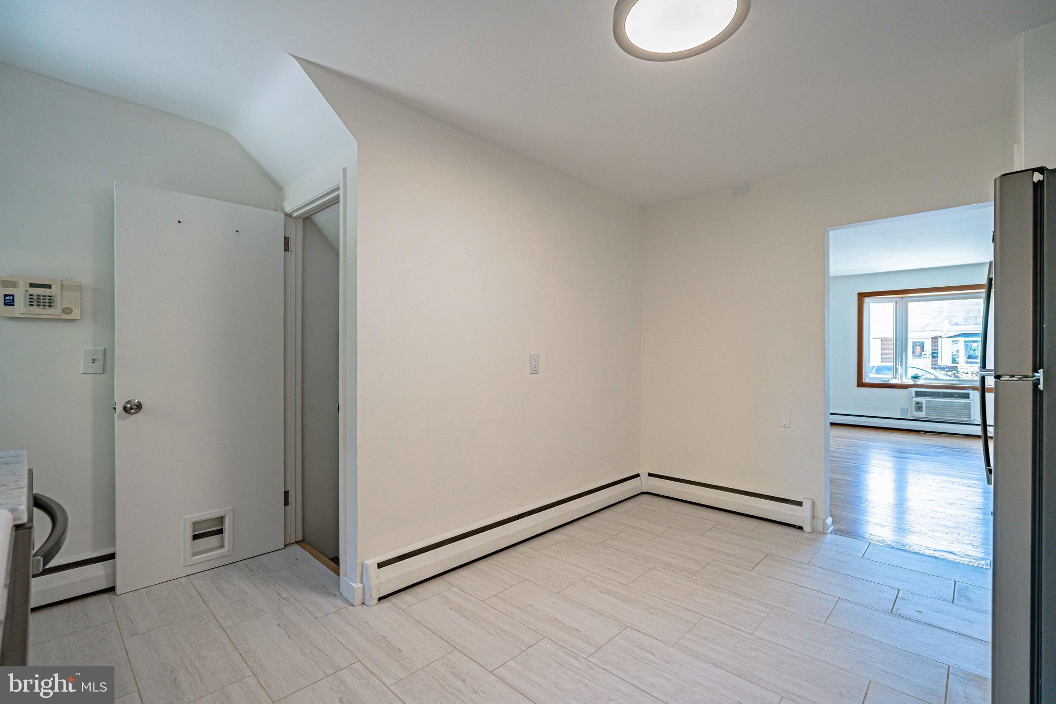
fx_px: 469
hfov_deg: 96.7
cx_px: 528
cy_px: 352
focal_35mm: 16
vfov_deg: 73.7
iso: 800
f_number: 5
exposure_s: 1/800
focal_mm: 16
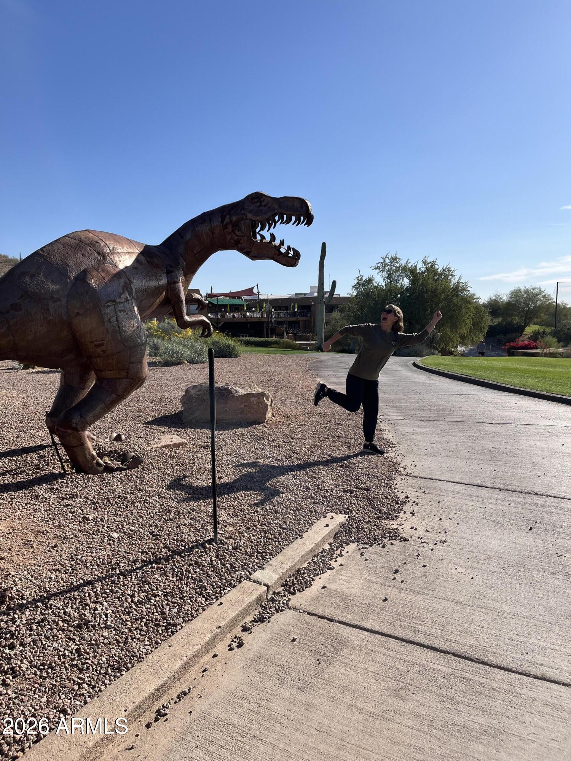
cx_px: 286
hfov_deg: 53.1
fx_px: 572
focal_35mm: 26
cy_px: 380
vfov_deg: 67.3
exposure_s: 1/4310
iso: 50
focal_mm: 5.1
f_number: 1.6
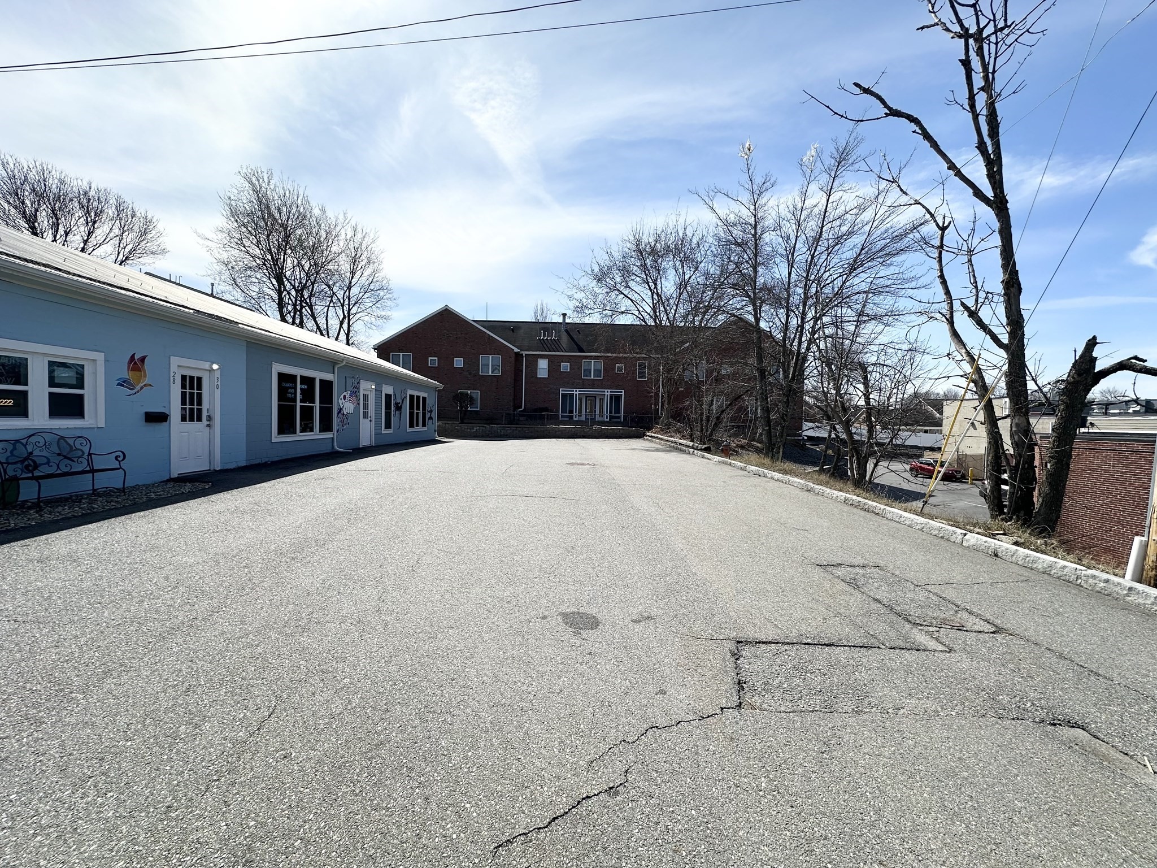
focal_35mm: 14
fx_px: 468
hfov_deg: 102.1
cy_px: 434
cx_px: 578
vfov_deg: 85.7
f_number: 2.2
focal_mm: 2.22
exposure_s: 1/2092
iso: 50
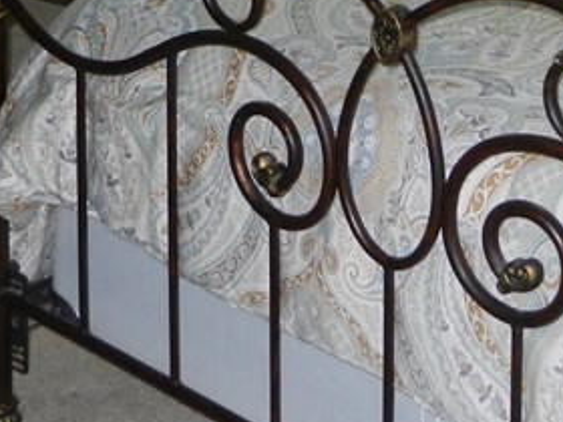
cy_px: -303
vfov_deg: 12.8
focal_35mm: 106
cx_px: 398
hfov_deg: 18.5
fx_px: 1724
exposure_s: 1/30
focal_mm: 5.1
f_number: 3.6
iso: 250
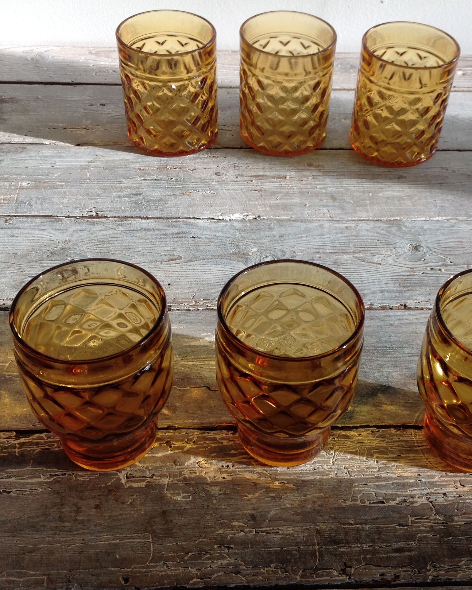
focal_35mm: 46
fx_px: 803
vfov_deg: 40.3
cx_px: 291
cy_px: 295
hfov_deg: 32.6
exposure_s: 1/312
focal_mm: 4.28
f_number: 2.4
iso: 50
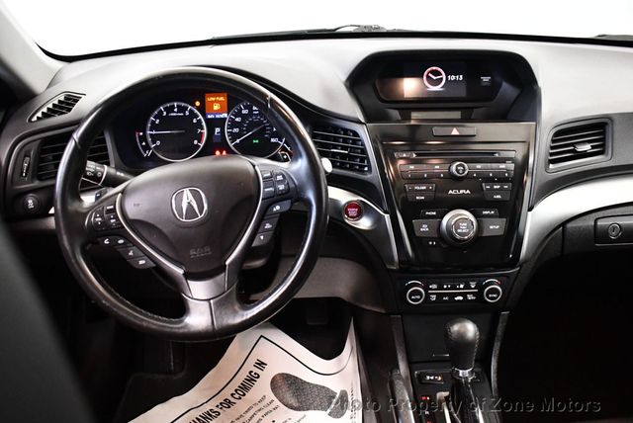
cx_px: 316
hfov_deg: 53.1
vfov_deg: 36.9
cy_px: 212
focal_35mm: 36
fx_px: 634
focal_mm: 18
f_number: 3.5
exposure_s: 1/60
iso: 4500
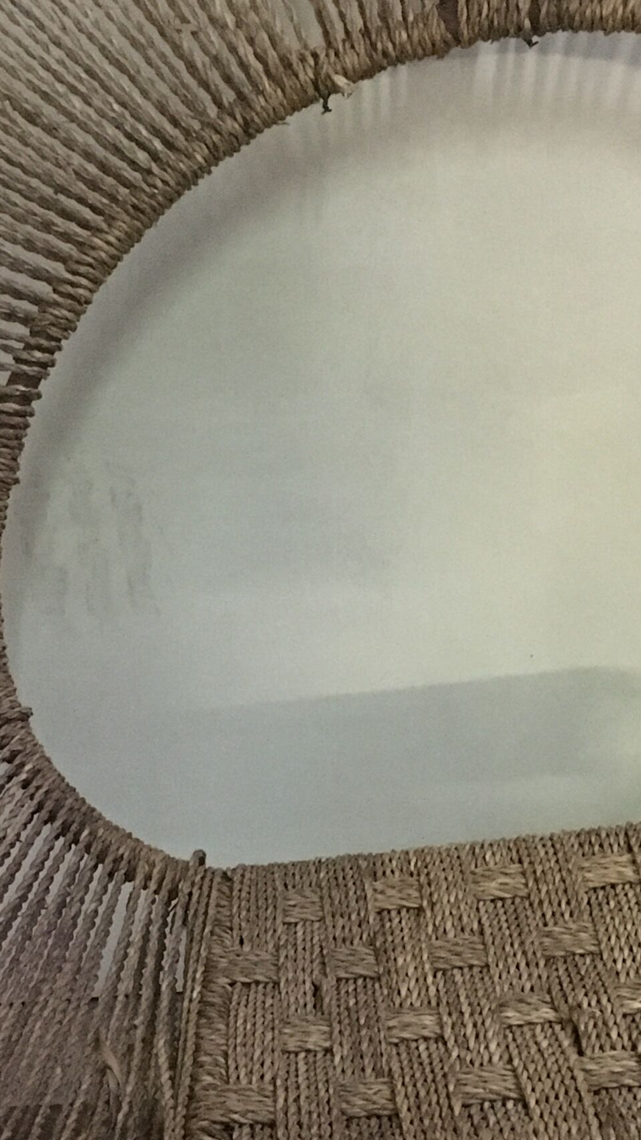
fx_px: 2267
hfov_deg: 16.1
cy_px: 783
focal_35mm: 75
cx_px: 369
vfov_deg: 28.0
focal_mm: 4.15
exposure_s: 1/17
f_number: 2.2
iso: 400
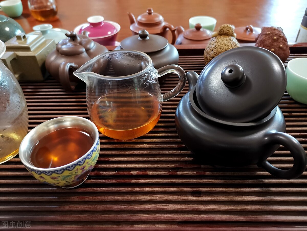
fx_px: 239
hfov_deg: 65.3
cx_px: 154
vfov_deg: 51.4
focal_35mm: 27
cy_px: 116
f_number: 1.8
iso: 400
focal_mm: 5.58
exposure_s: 1/33.3
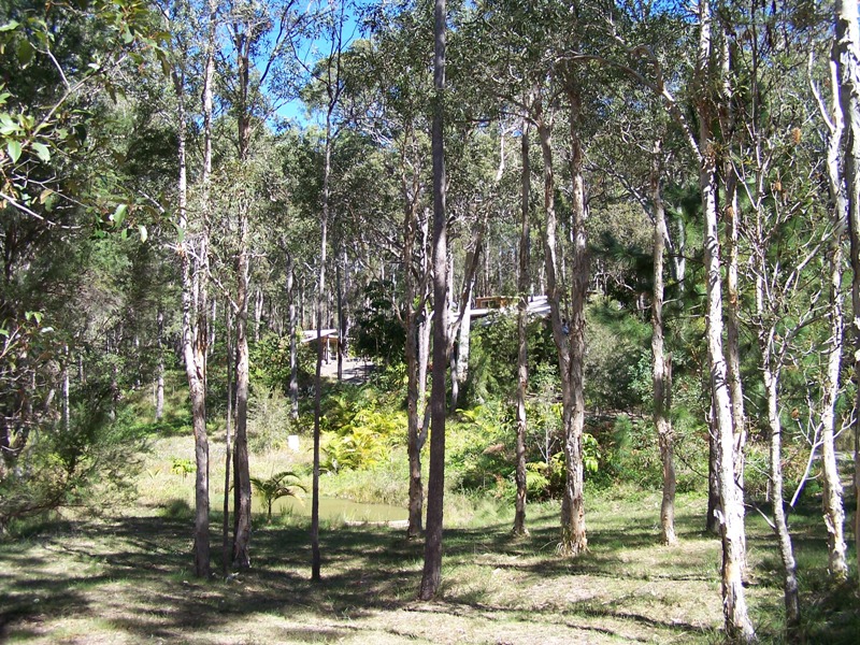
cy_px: 322
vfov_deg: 37.7
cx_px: 430
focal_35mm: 38
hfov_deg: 49.0
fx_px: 944
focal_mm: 6.3
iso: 80
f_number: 2.8
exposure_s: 1/320
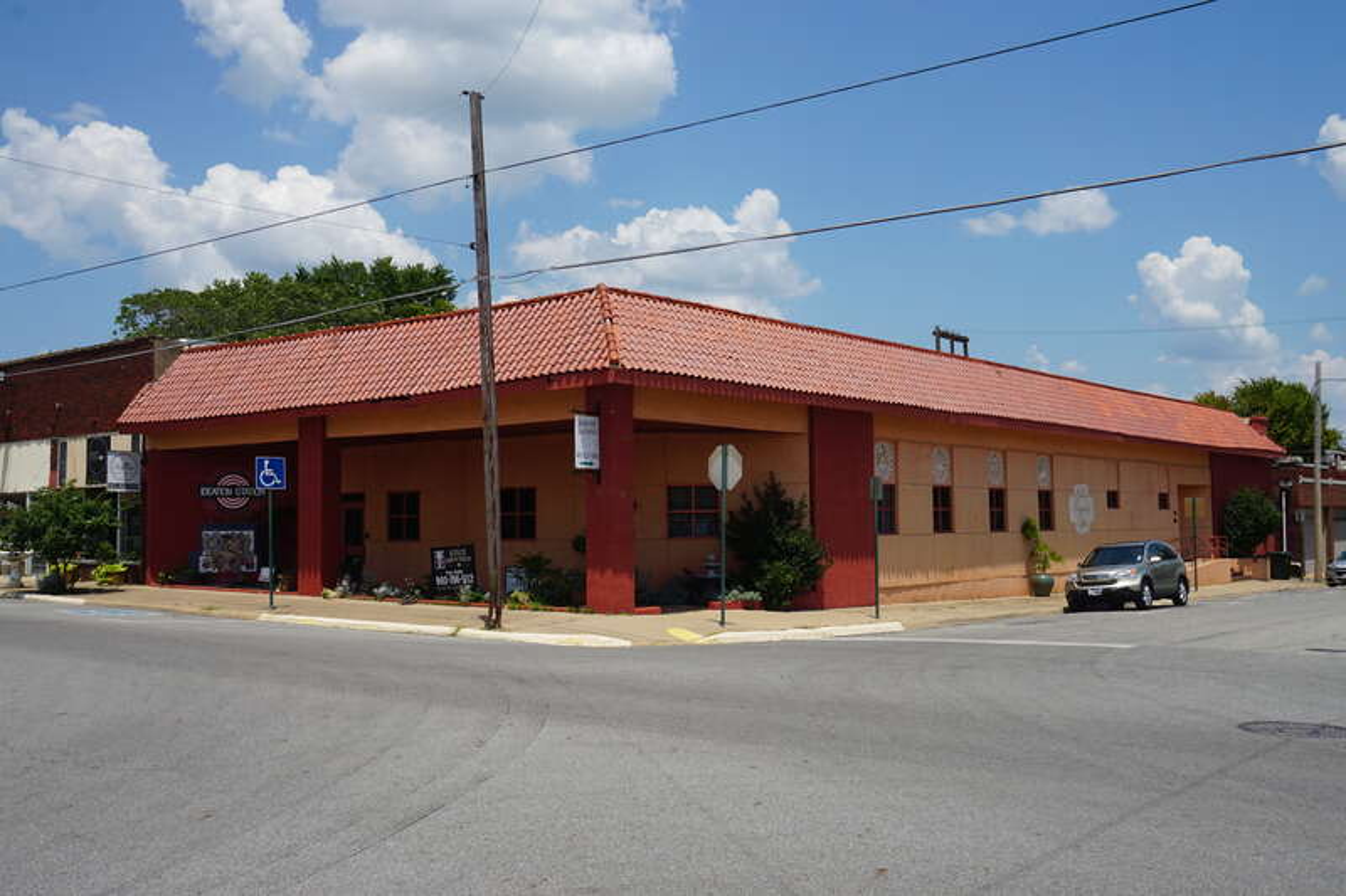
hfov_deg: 53.1
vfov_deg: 36.9
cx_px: 673
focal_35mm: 36
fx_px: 1346
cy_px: 448
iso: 100
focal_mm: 24
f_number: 11
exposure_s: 1/200
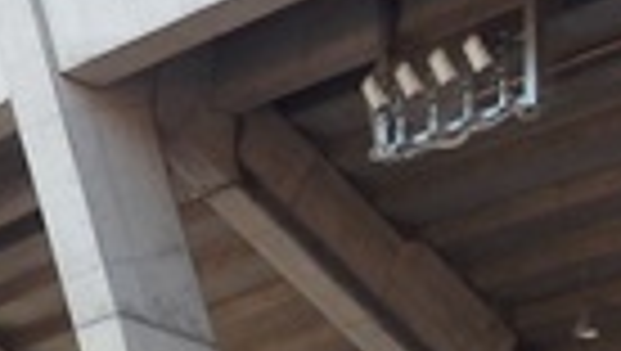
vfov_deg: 9.6
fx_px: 2077
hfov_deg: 16.8
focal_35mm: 126
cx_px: 540
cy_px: 364
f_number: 3
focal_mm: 4.5
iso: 125
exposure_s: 1/200
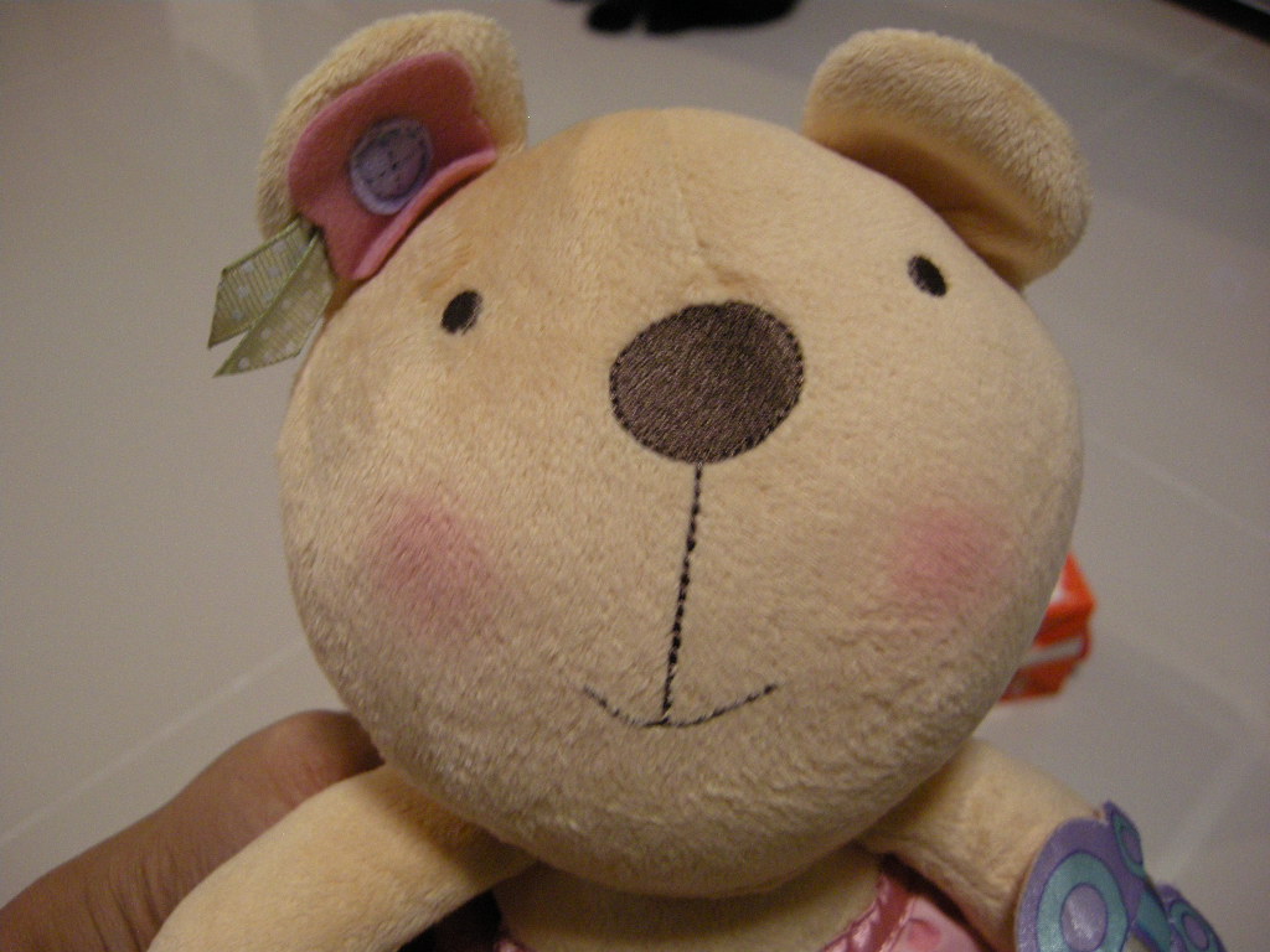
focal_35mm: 35
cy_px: 476
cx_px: 635
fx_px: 1284
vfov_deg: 40.7
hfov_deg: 52.6
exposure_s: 1/12.7
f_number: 2.7
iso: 400
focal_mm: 7.5
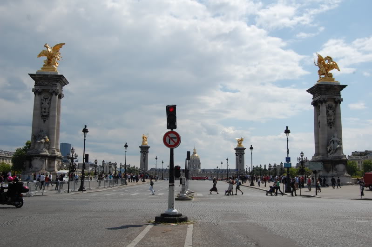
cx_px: 186
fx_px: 403
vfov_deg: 34.1
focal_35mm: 39
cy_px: 124
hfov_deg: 49.6
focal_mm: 26
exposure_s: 1/500
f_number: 11
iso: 200
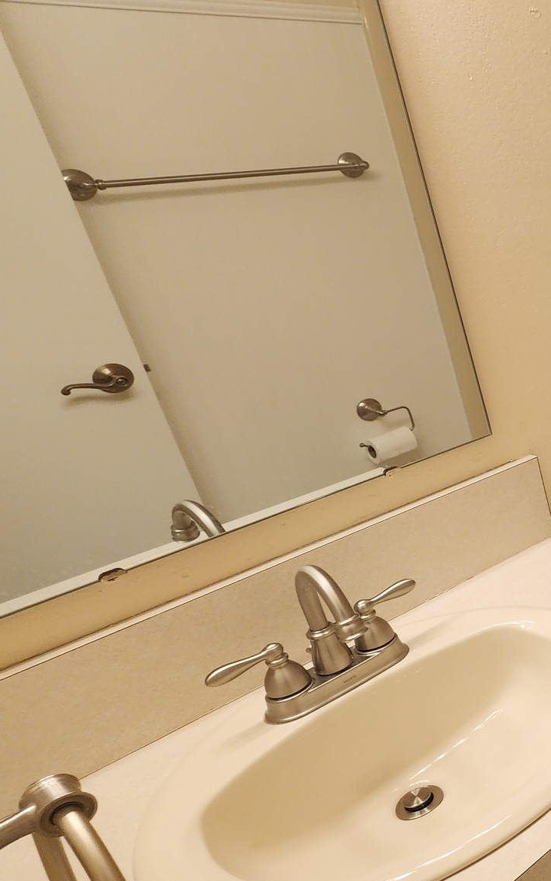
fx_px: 720
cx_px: 919
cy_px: 433
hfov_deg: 24.8
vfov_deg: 62.9
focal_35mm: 30
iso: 100
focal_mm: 2.2
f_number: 2.2
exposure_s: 1/60
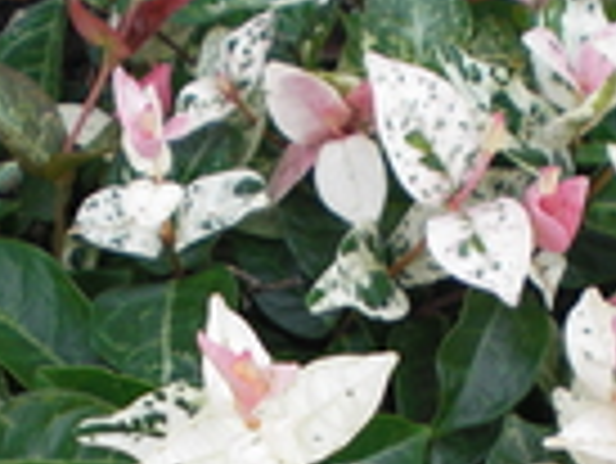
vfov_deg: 11.6
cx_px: 378
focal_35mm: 122
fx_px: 2173
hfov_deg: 16.1
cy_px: 712
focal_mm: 6.3
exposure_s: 1/160
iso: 64
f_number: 3.1
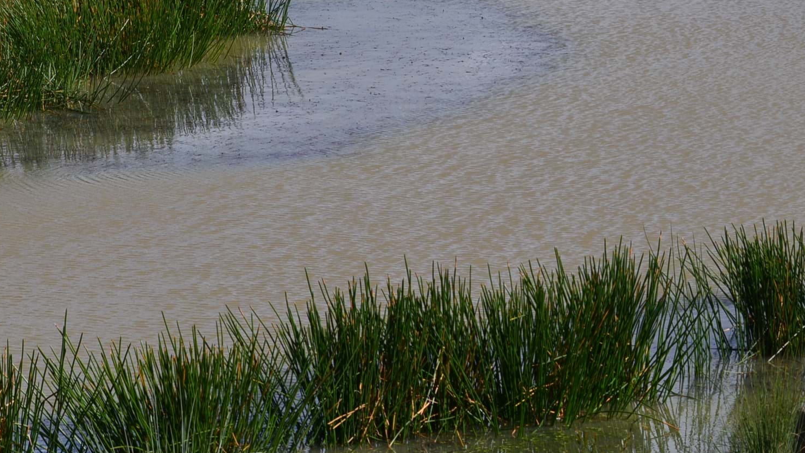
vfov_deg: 4.8
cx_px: 601
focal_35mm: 255
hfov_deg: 8.4
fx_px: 5443
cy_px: -22
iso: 400
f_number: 11
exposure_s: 1/400
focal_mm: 120
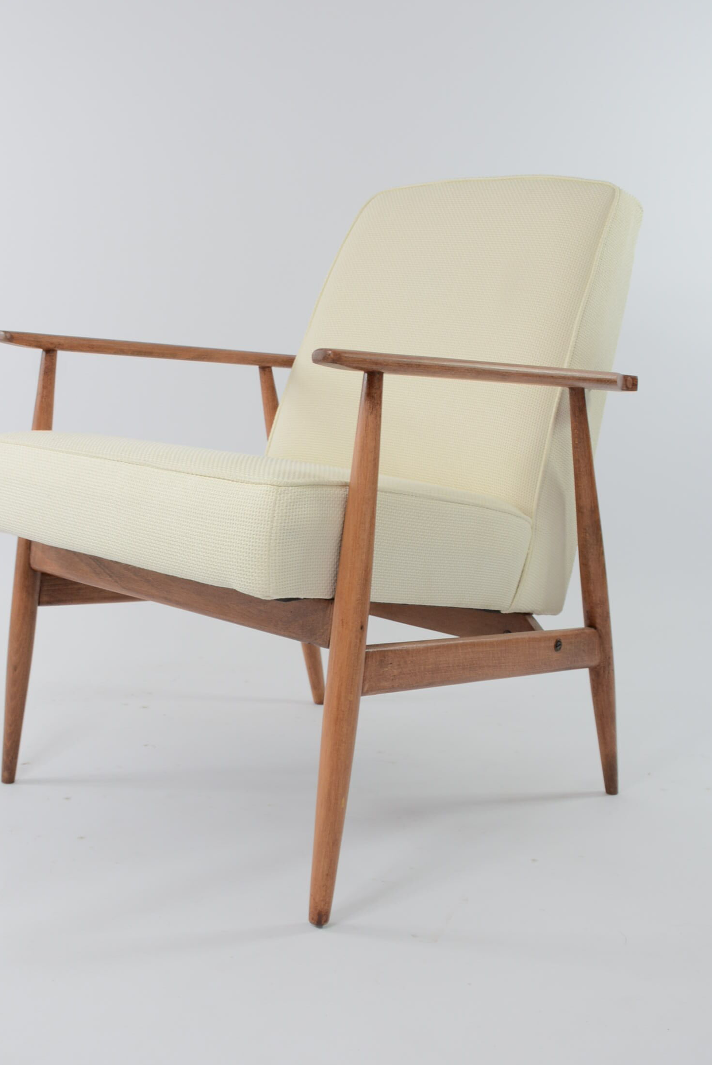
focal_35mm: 45
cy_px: 535
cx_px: 326
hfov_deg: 29.9
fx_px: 1332
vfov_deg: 43.6
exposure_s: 1/125
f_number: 5.6
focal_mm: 22
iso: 320
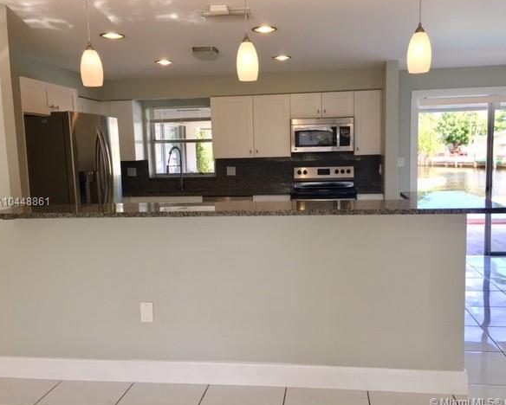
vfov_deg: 47.2
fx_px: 465
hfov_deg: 57.1
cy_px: 202
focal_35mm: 31
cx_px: 270
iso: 40
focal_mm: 4.15
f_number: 2.2
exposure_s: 1/120
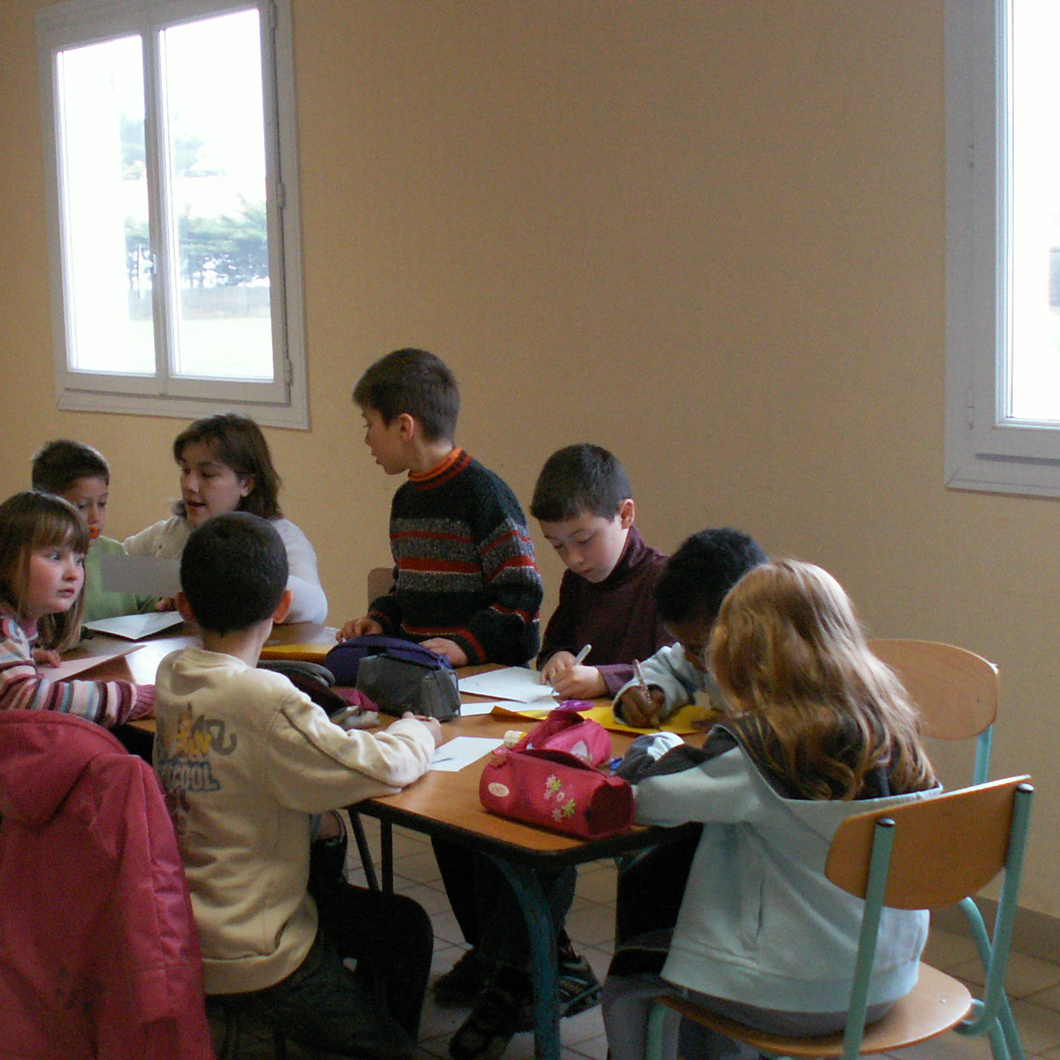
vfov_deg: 29.0
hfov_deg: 28.9
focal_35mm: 59
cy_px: 615
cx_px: 383
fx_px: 2044
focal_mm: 5.86
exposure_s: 1/40
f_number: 2.8
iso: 125
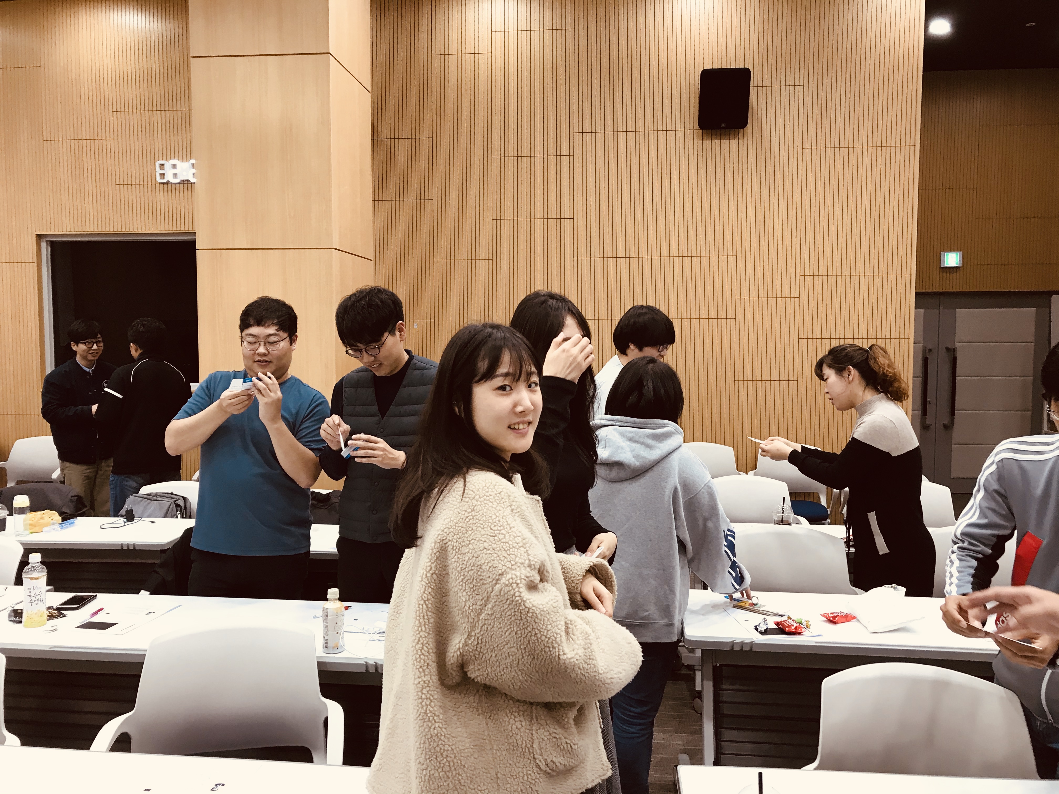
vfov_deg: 49.7
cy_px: 397
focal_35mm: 28
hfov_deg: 63.4
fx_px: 857
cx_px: 530
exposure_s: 1/30
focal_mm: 3.99
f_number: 1.8
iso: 25
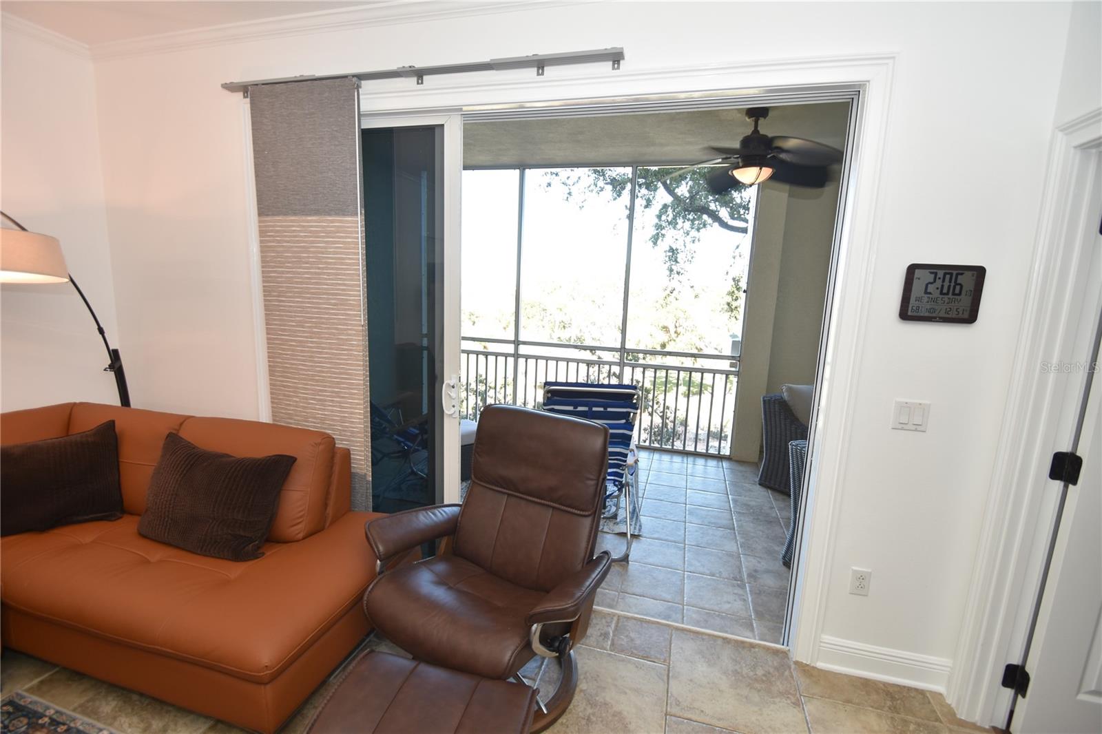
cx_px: 551
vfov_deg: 77.3
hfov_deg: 100.4
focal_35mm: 15
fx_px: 459
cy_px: 367
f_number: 4
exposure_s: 1/60
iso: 220
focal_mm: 10
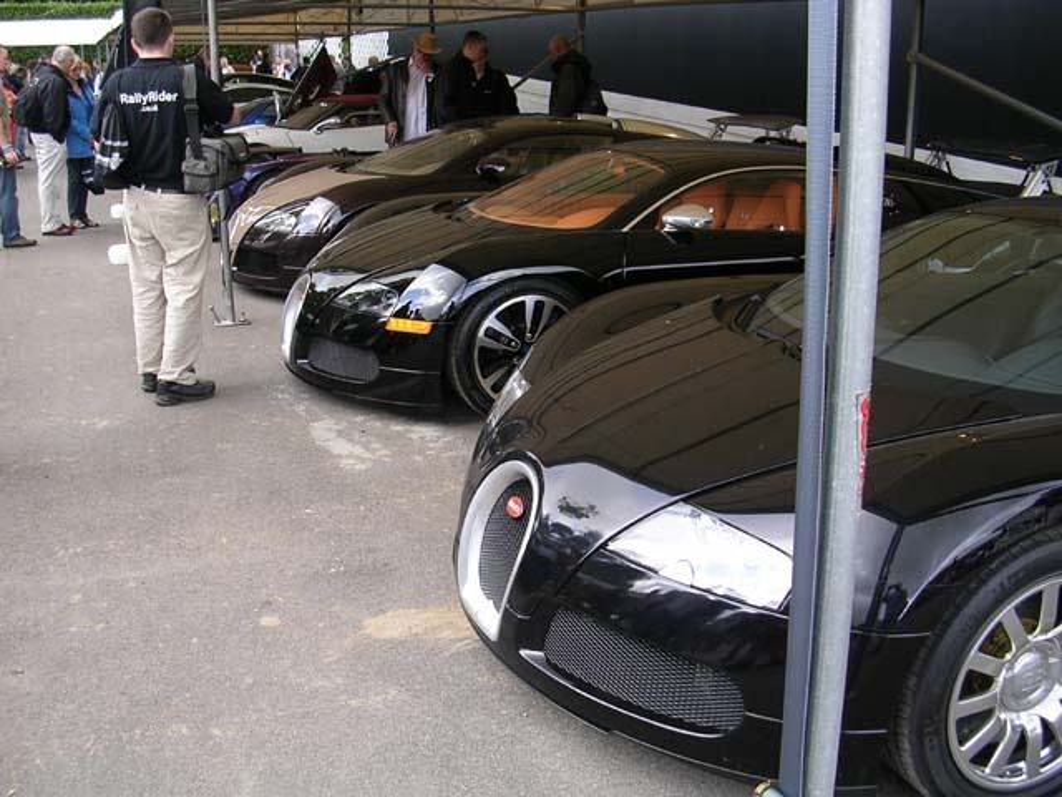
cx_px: 531
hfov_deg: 49.0
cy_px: 398
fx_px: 1166
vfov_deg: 37.7
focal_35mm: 38
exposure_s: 1/107
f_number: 2.8
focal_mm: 5.8
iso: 50
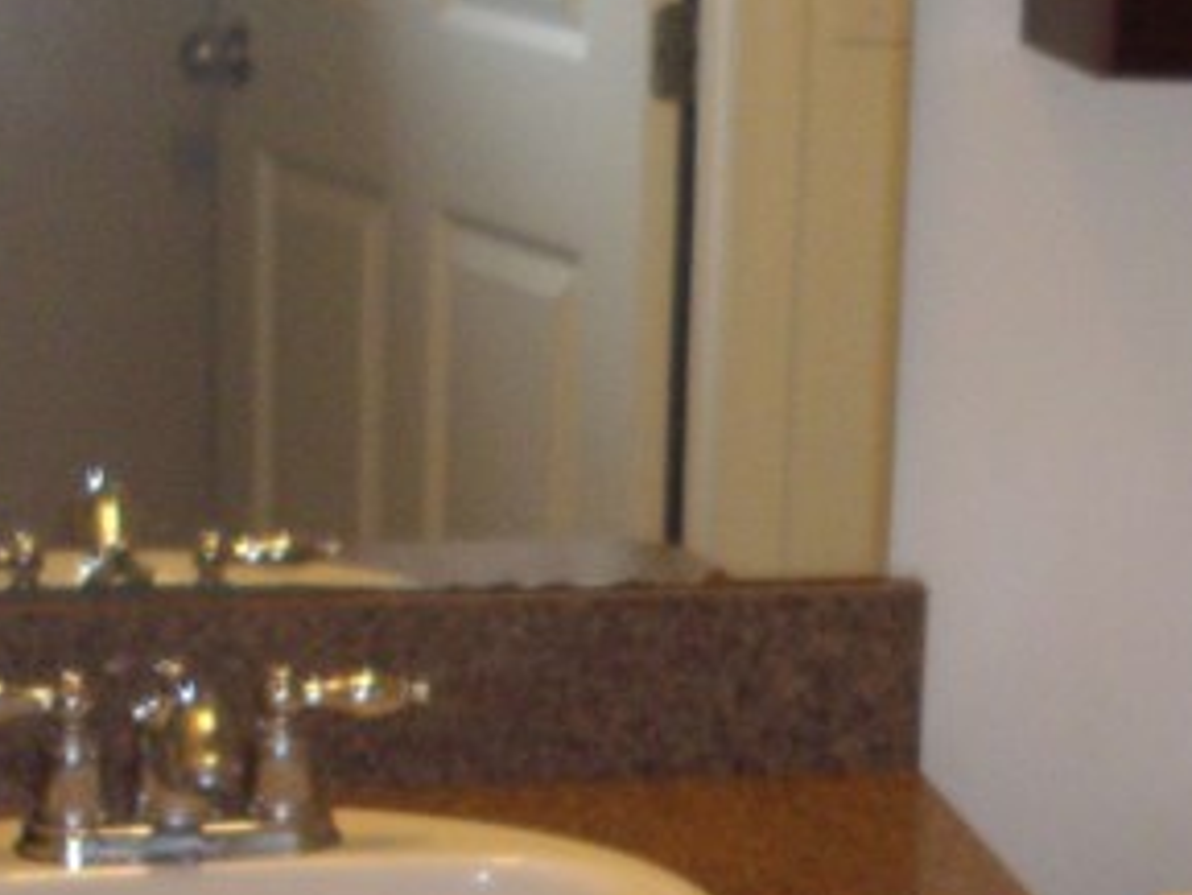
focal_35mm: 131
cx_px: 1122
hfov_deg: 14.9
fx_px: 4513
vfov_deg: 11.3
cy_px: 759
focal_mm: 6.2
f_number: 2.8
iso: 160
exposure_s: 1/50
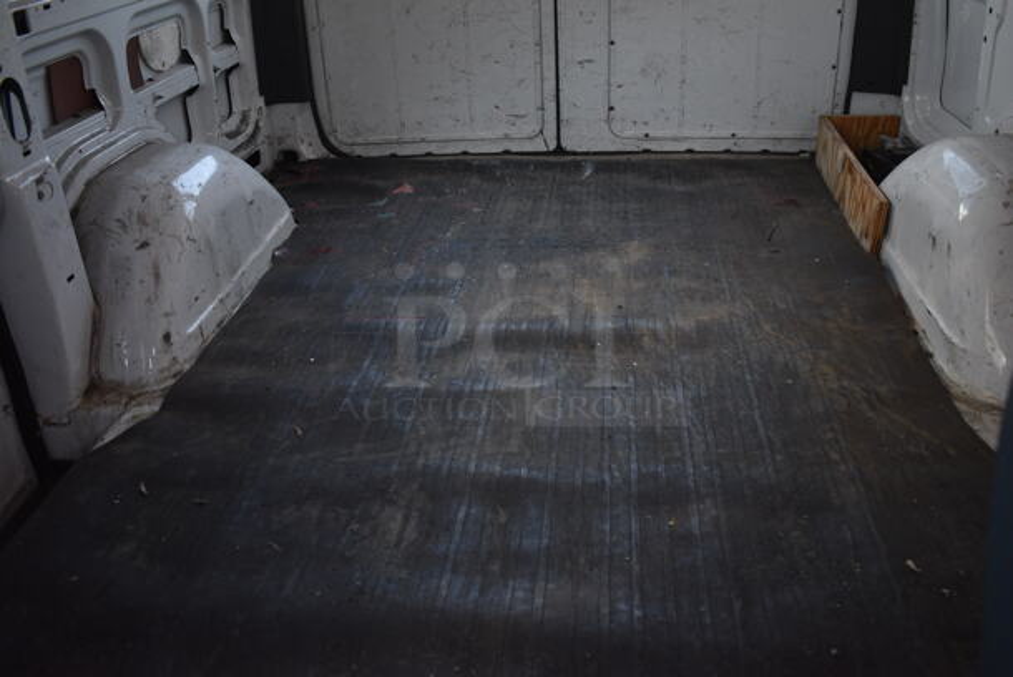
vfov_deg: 41.8
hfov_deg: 59.4
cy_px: 338
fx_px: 887
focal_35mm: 32
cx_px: 506
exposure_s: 1/250
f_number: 3.8
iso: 800
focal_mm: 21
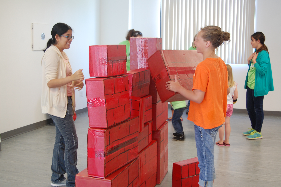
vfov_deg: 25.7
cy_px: 94
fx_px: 409
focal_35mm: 52
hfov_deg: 37.9
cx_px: 140
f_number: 4.8
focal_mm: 35
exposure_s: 1/30
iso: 400
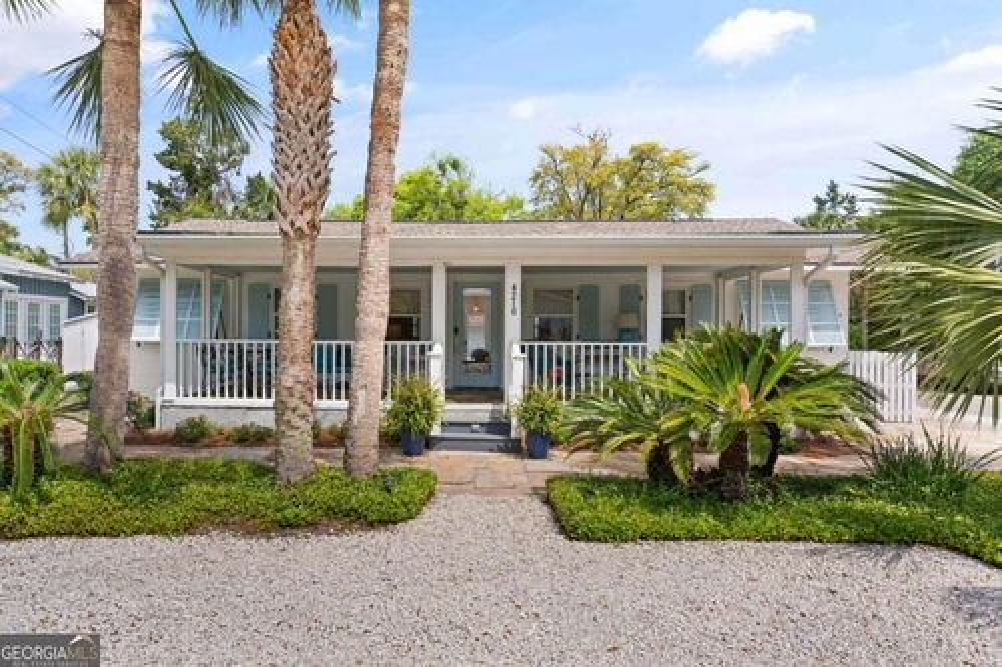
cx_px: 501
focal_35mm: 22
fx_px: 612
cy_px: 334
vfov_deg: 57.2
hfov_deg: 78.6
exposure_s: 1/50
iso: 100
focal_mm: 22
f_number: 9
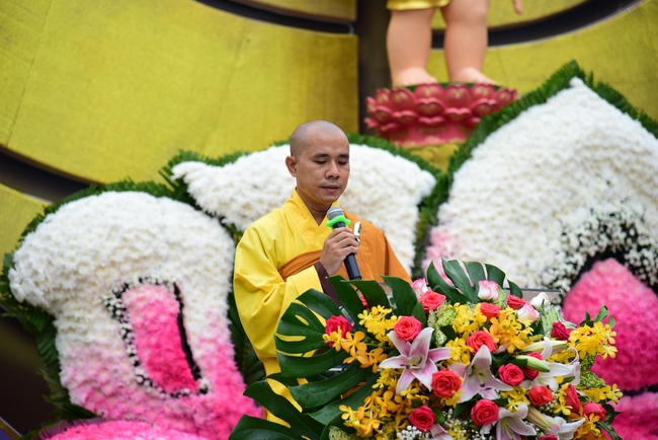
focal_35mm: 120
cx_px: 329
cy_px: 220
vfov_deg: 11.4
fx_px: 2194
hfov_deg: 17.1
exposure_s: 1/100
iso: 320
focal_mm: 120
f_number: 4
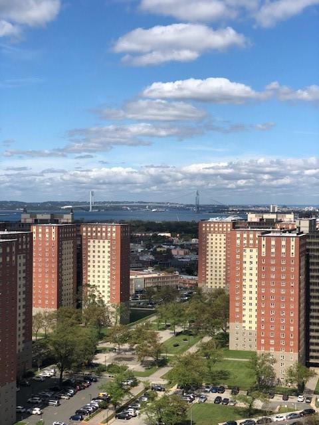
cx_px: 160
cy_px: 212
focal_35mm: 57
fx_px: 700
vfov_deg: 33.8
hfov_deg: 25.7
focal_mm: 6.6
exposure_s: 1/1215
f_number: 2.8
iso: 20
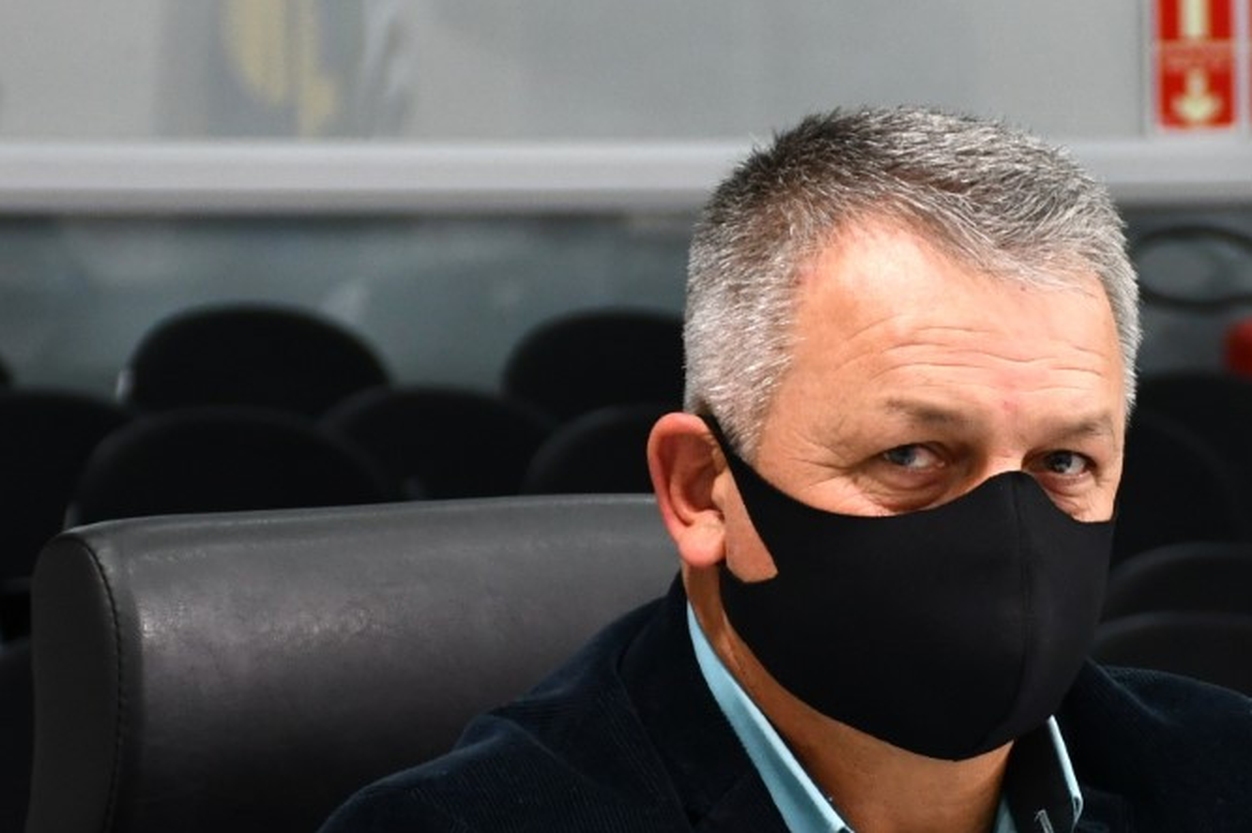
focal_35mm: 226
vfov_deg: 6.1
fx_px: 7856
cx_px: 1128
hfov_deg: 9.1
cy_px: 797
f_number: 5
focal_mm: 62
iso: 800
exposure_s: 1/80
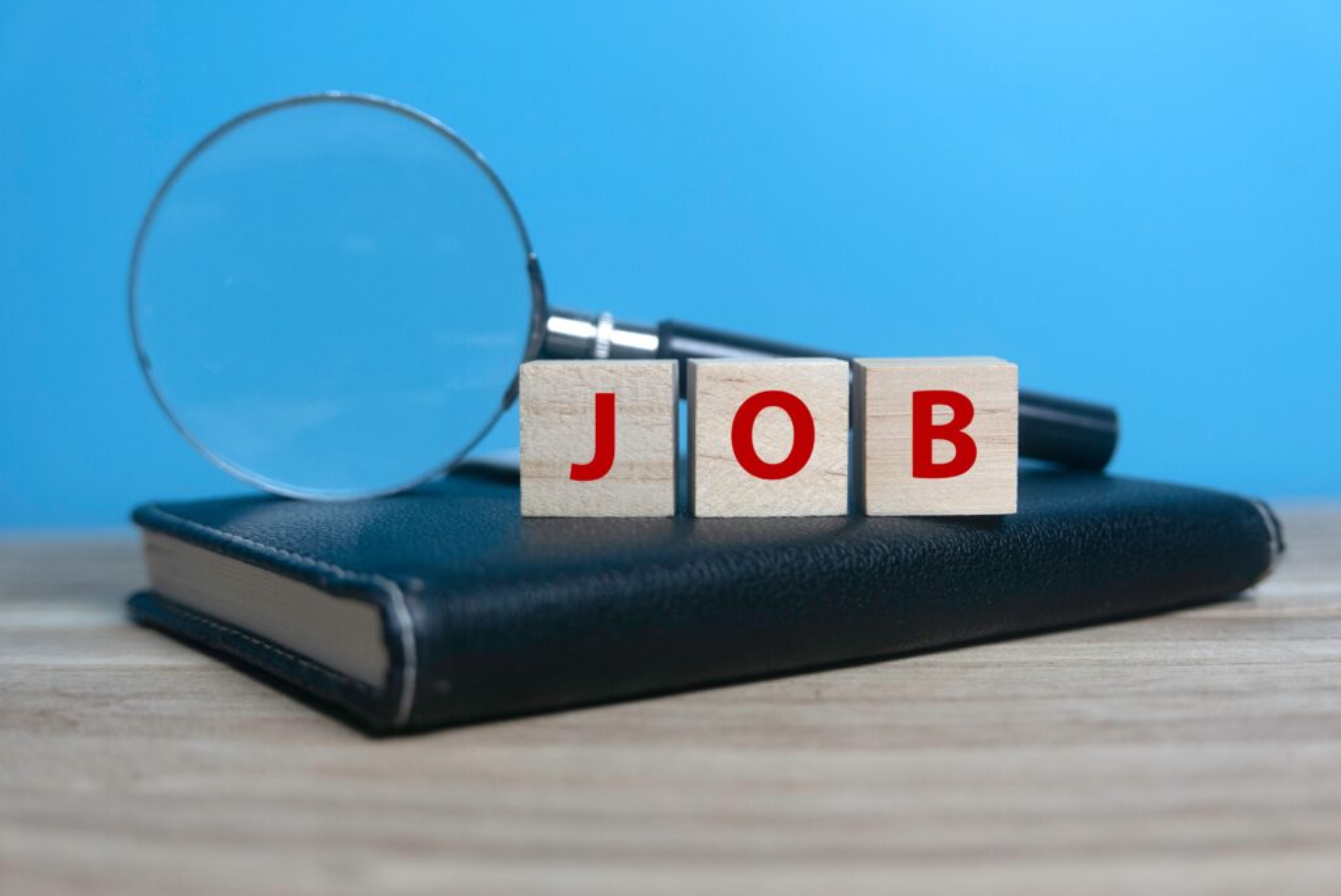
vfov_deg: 27.6
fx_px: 1826
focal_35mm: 49
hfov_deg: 40.3
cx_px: 670
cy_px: 448
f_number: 2.7
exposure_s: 1/100
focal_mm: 22
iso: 250
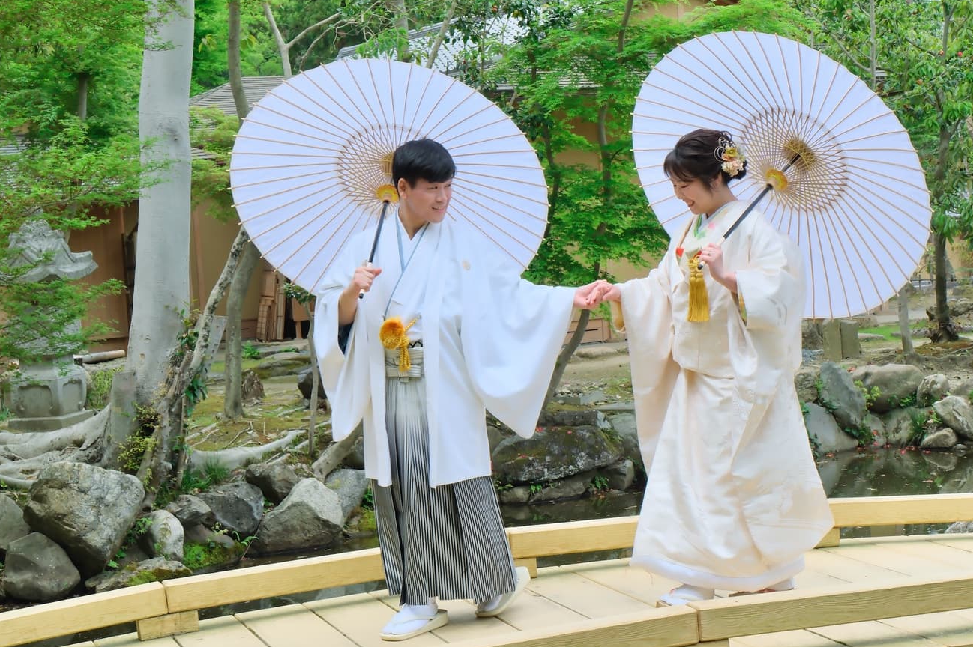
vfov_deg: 19.2
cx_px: 535
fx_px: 1918
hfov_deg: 28.5
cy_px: 302
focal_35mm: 71
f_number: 10
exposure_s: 1/250
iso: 800
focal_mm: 42.9
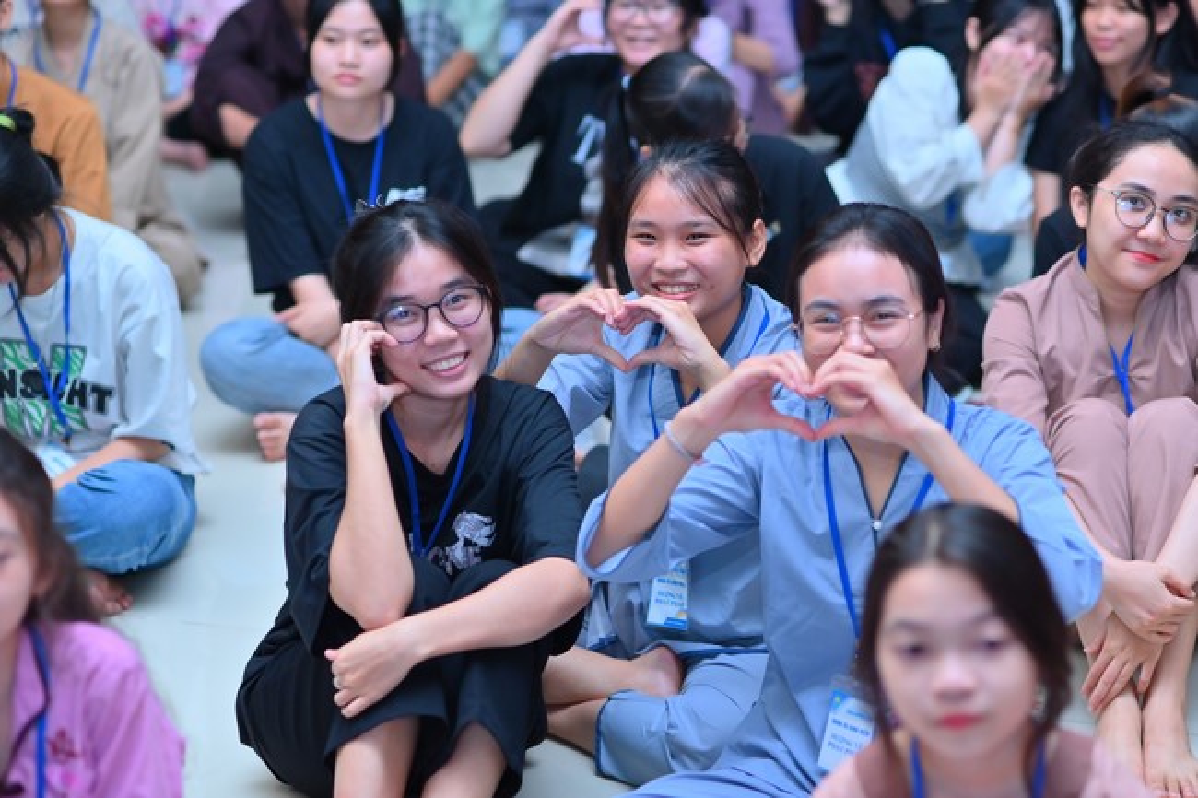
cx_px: 599
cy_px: 399
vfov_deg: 16.1
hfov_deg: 23.9
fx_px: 2828
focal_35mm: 85
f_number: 2.8
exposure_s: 1/125
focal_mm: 85
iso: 1000
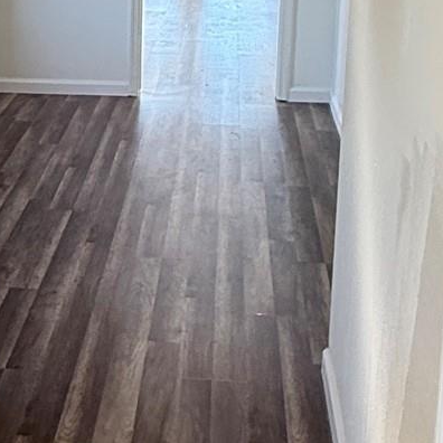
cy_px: 33
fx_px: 724
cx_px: 148
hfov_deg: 33.7
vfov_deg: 32.1
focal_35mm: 50
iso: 250
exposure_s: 1/99
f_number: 2.2
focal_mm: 2.22
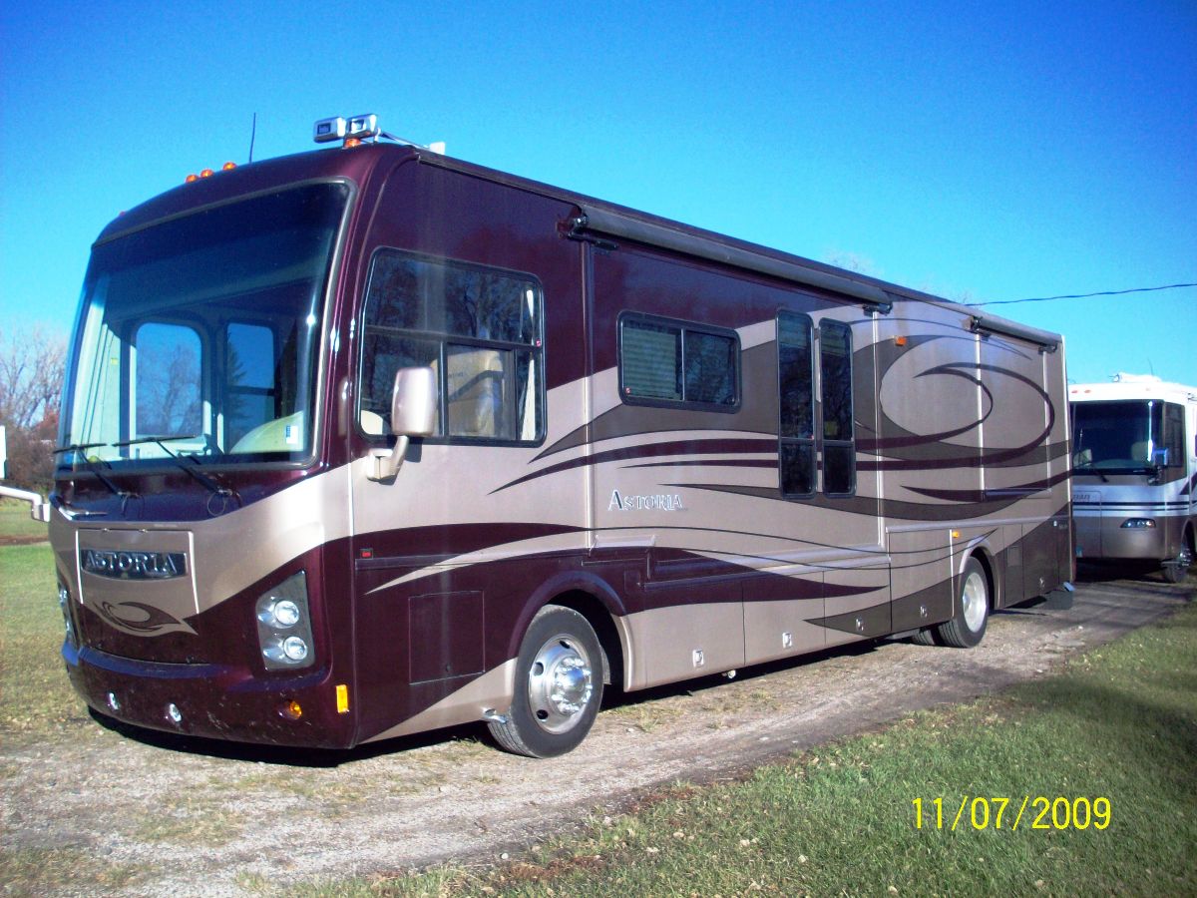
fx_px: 1279
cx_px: 598
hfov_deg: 50.1
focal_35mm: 37
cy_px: 449
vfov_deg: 38.7
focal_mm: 6.2
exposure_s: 1/245
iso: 80
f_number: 5.6
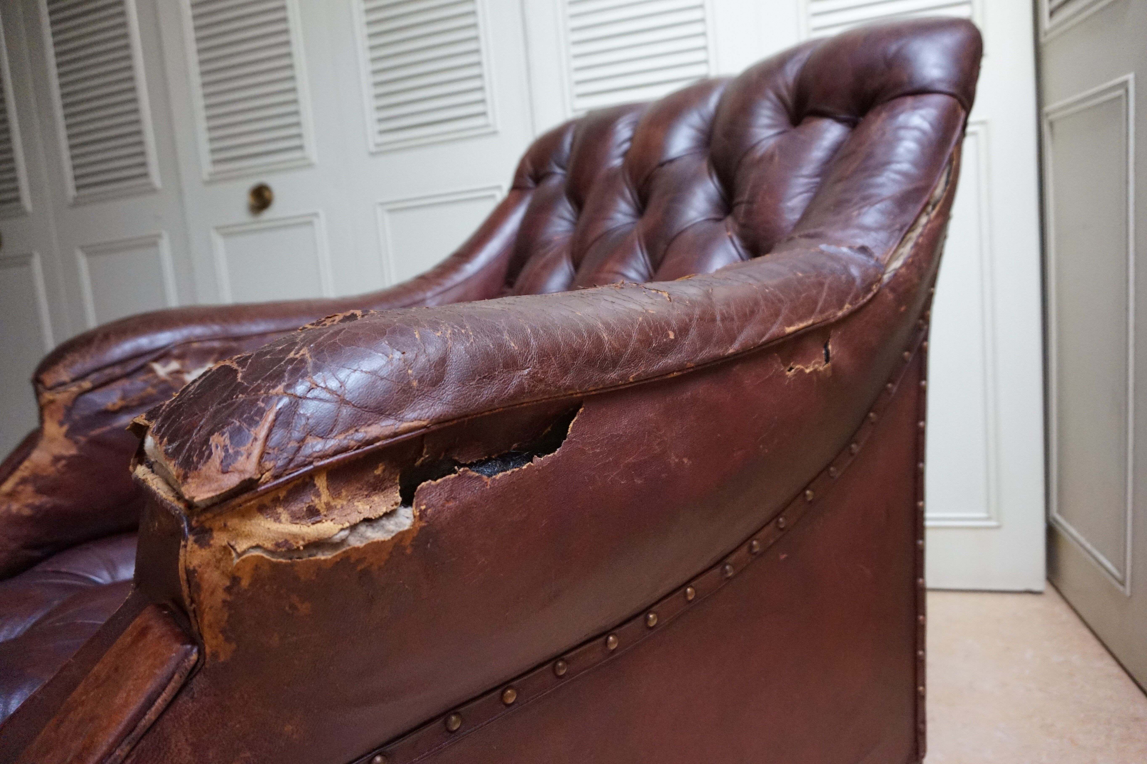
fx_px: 764
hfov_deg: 73.8
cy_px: 382
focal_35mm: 24
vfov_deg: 53.1
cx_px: 574
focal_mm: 16
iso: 2000
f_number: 3.5
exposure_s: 1/160
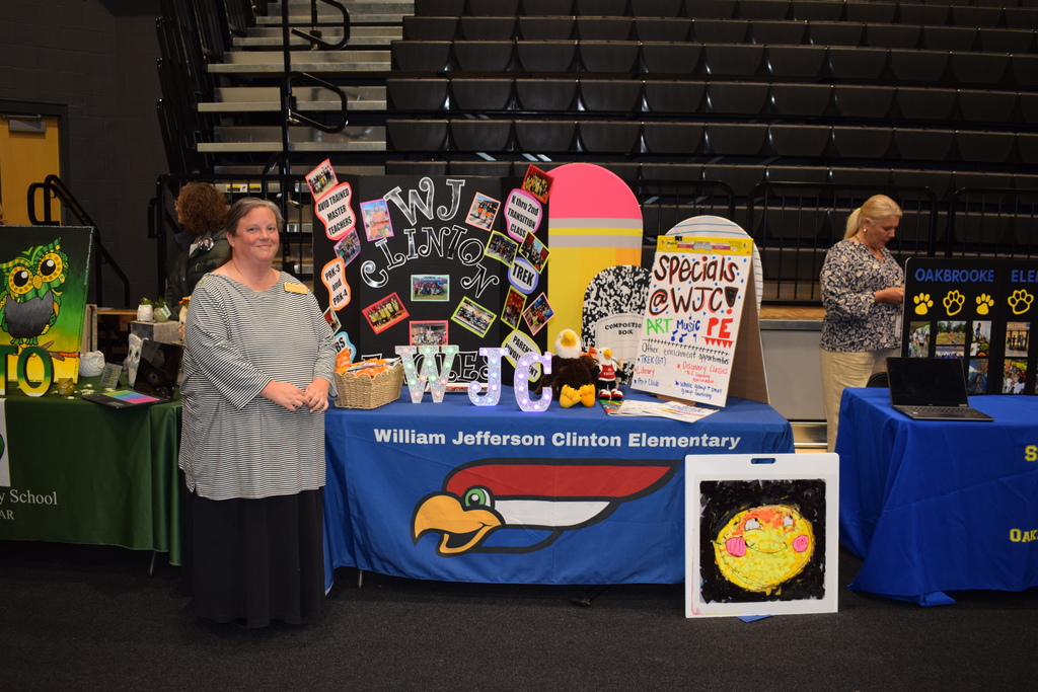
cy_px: 346
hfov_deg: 57.2
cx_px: 519
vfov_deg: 40.0
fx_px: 952
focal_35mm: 33
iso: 800
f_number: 4.5
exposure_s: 1/100
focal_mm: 22
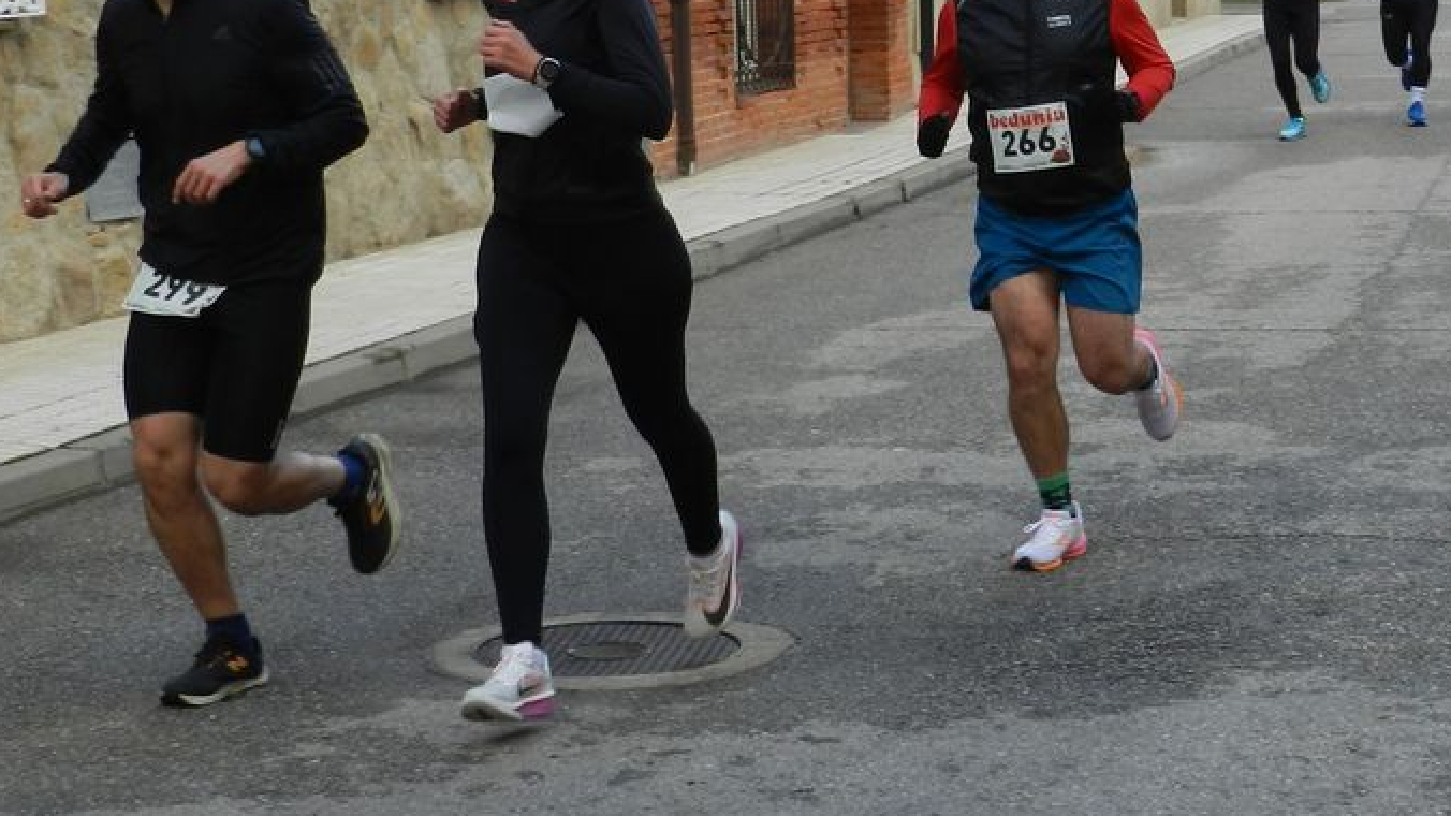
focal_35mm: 89
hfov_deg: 23.9
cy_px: 146
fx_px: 3424
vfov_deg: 13.5
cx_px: 863
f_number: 4.2
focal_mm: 8.1
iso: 160
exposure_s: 1/200
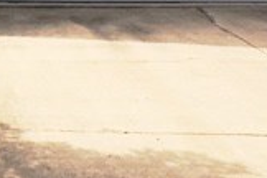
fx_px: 883
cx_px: -71
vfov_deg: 11.3
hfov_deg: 16.4
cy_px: -33
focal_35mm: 119
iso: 25
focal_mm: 4.15
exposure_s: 1/1054
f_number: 2.2
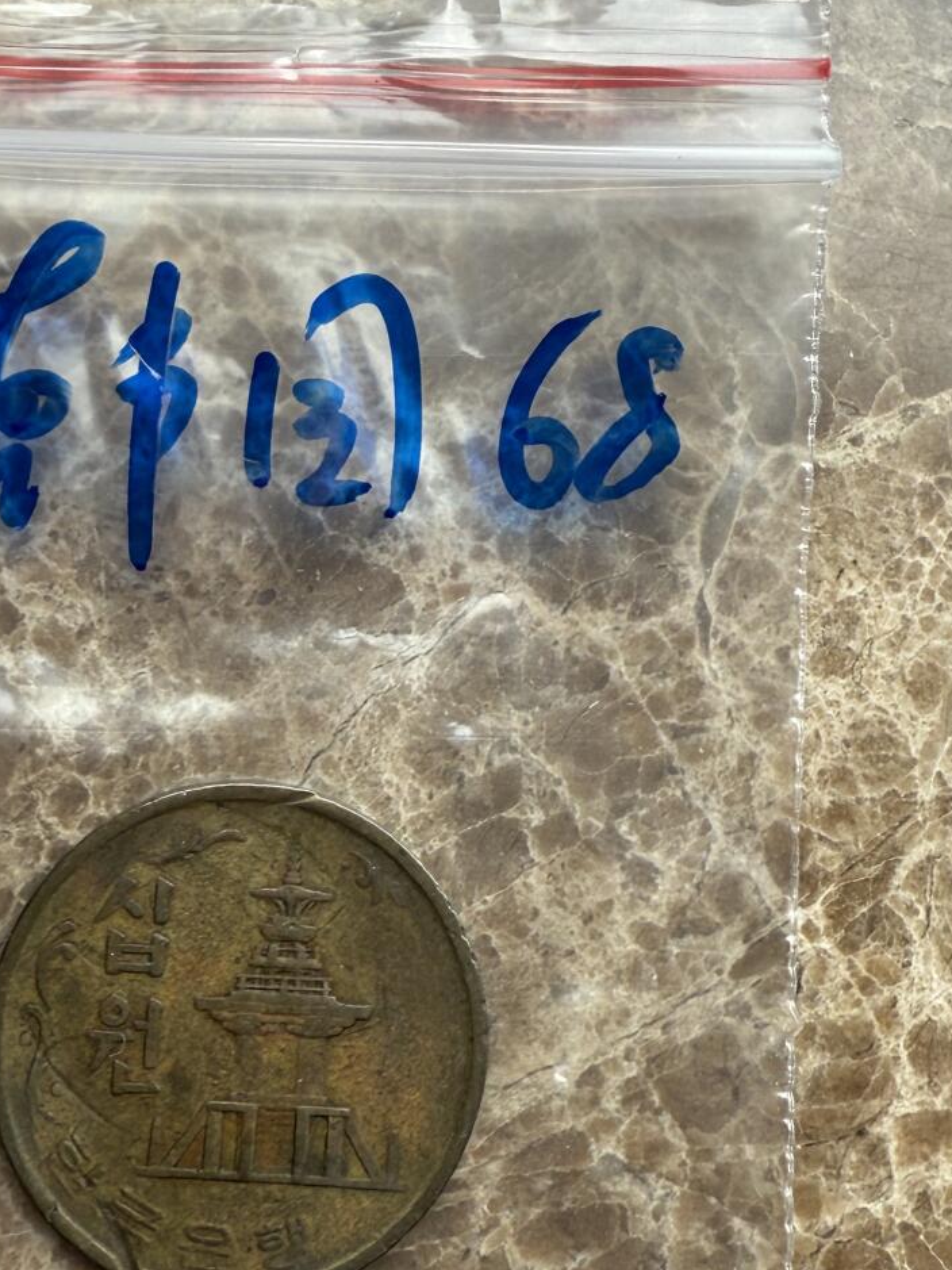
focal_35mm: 46
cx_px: 338
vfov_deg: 41.2
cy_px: 672
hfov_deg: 31.3
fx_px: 1687
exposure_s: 1/117
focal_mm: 2.22
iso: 40
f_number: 2.2
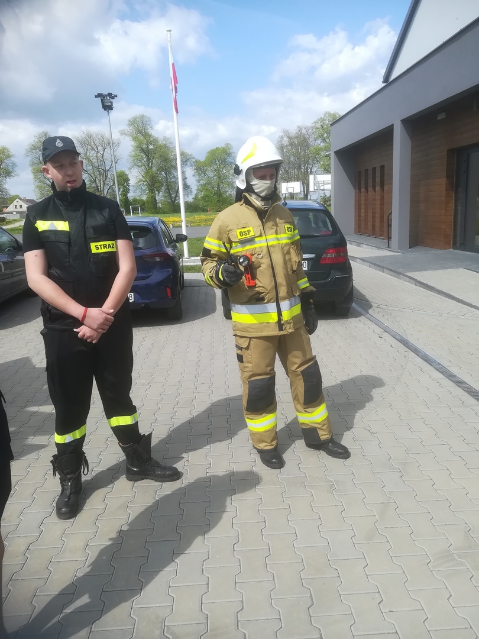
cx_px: 240
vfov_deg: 67.3
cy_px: 320
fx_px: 480
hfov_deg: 53.1
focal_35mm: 26
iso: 50
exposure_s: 1/670
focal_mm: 3.83
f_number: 2.2
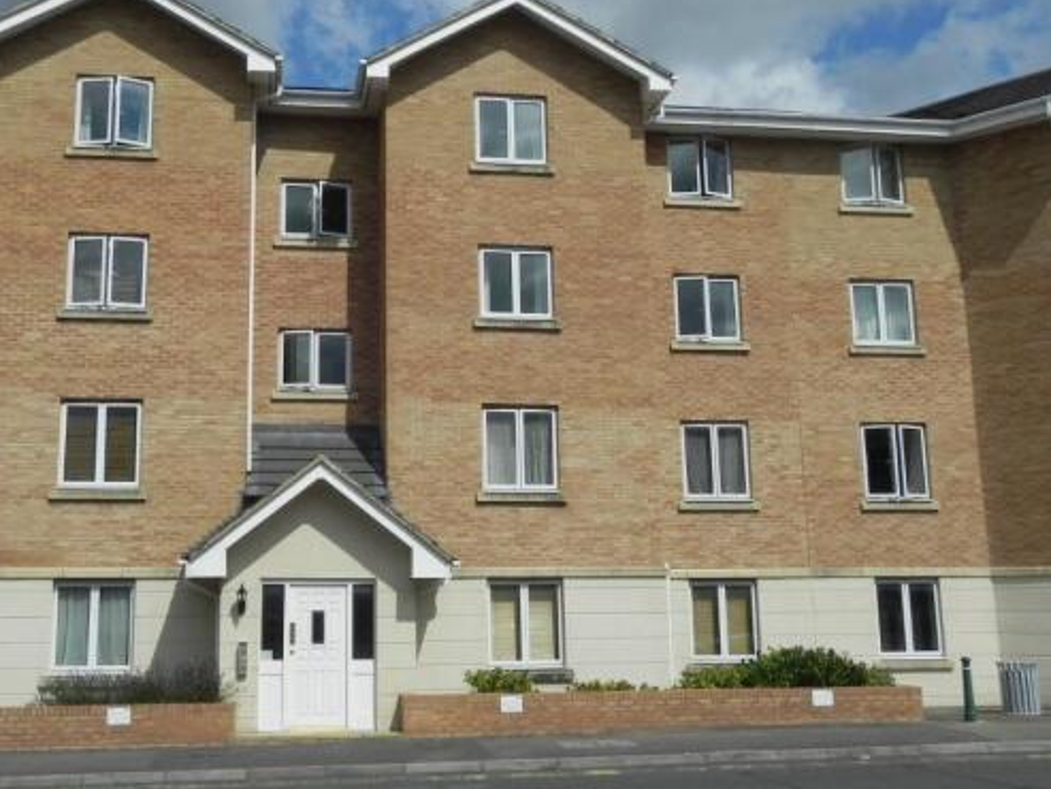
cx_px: 434
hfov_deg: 47.6
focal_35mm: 39
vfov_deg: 36.8
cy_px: 385
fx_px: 1184
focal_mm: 5.9
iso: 160
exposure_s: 1/743
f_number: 8
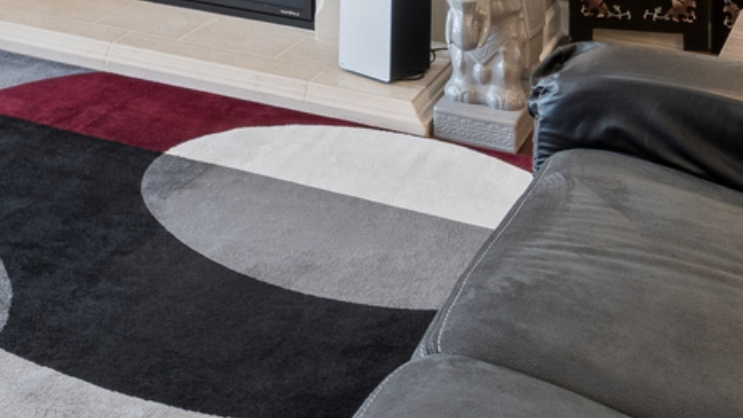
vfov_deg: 15.8
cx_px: -122
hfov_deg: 28.3
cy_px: -315
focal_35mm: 66
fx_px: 1300
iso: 250
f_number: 8
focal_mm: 12
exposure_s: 1/15
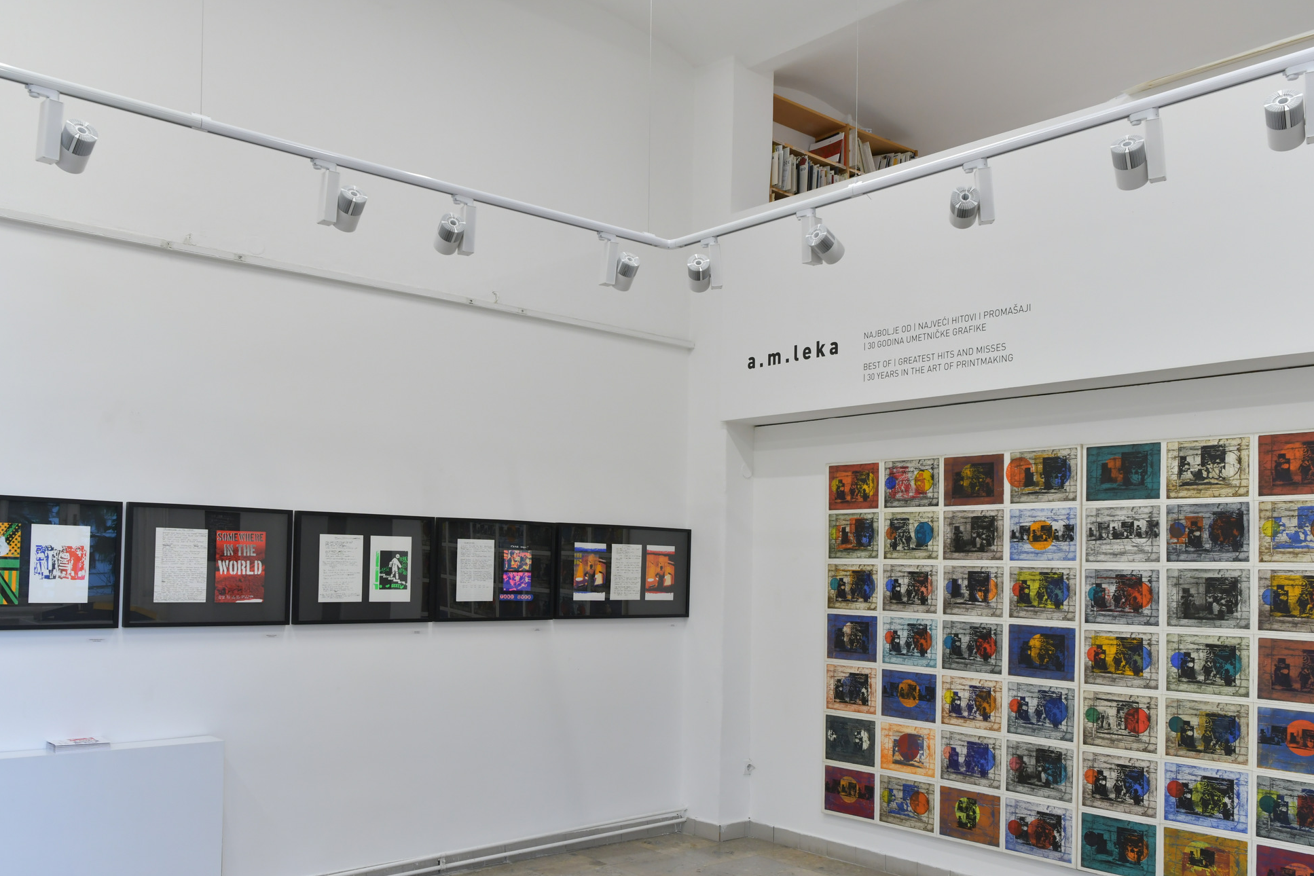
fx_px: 1131
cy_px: 552
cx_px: 636
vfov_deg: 42.0
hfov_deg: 60.3
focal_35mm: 31
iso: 640
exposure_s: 1/80
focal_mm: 24
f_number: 5.6
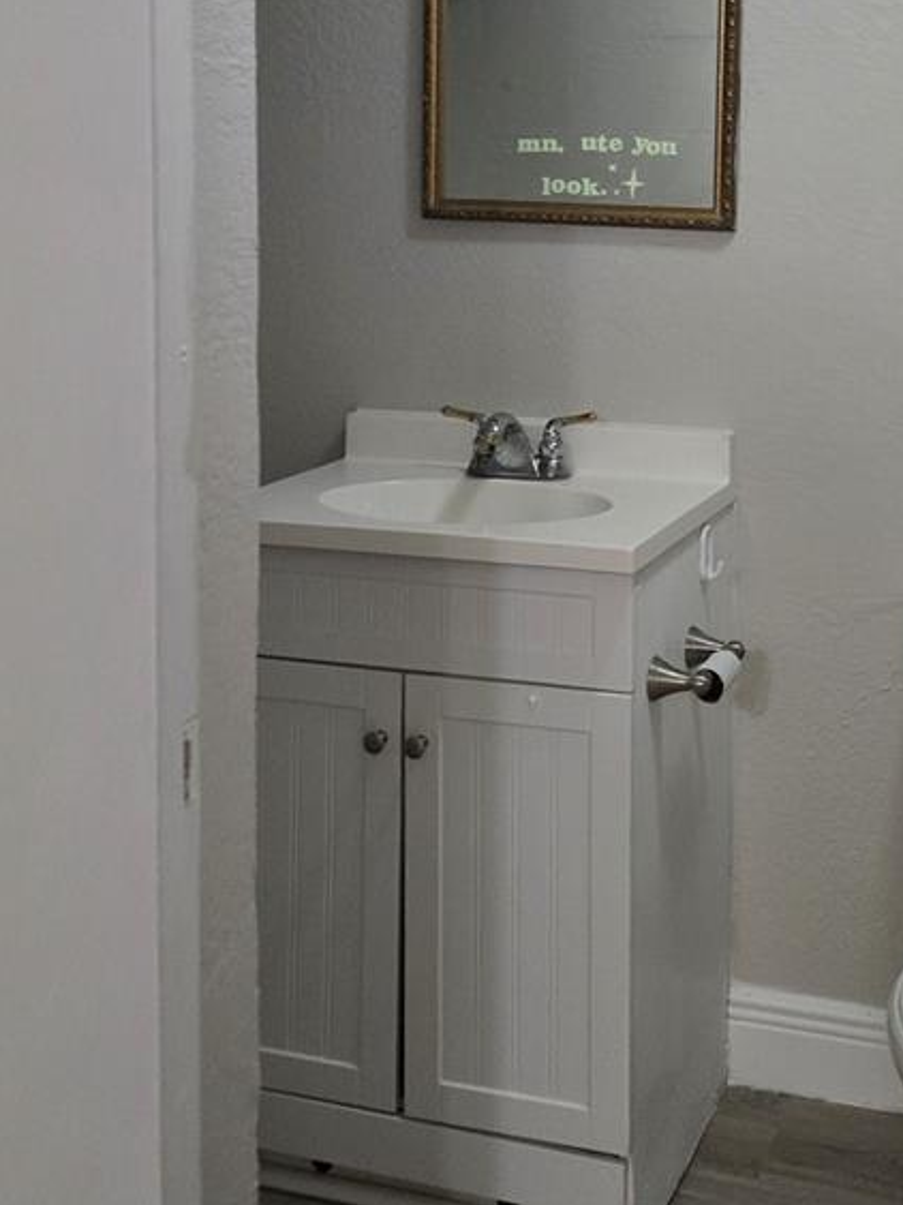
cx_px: 687
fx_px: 1705
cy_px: 280
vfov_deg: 37.8
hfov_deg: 29.2
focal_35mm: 49
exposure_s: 1/120
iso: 800
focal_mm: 6.3
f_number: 1.7
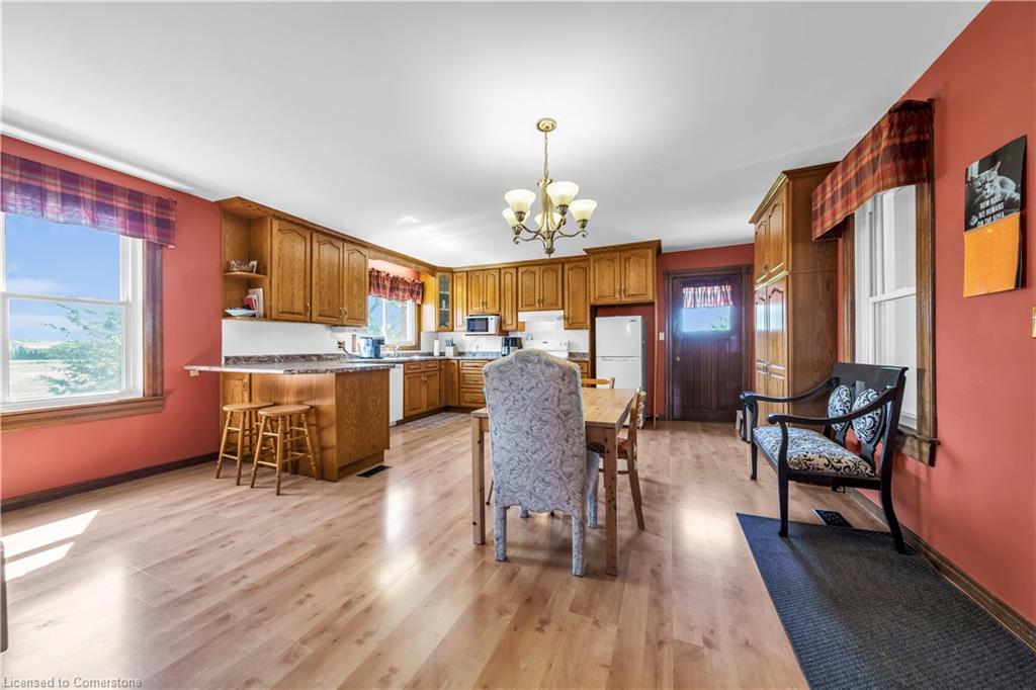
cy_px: 345
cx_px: 518
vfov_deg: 90.0
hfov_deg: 112.6
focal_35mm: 12
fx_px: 345
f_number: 7.1
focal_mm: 12
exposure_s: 1/125
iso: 1000
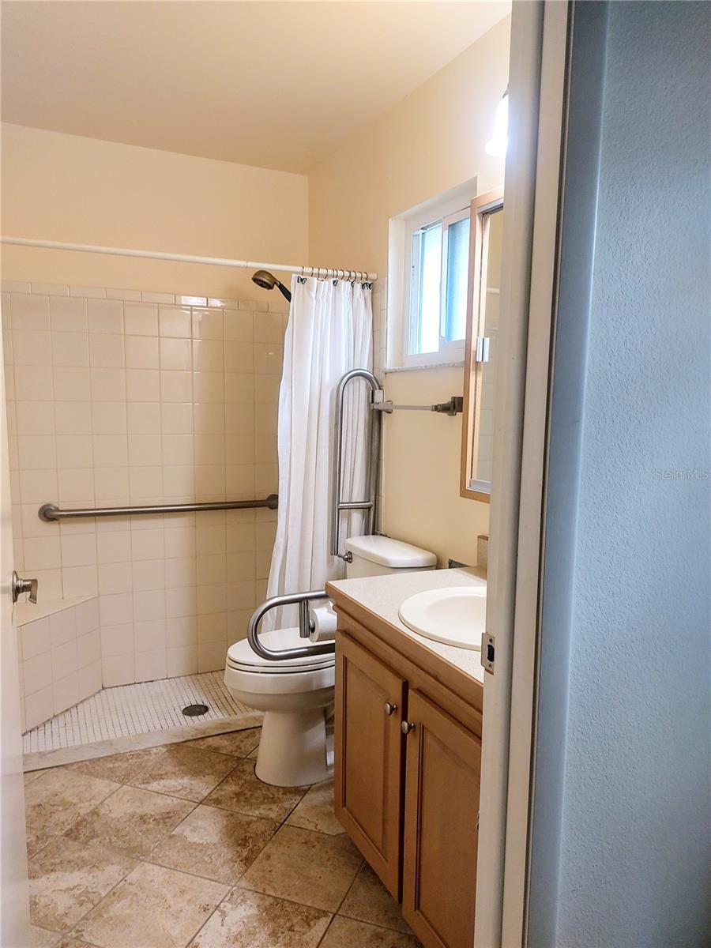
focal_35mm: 24
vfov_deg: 71.6
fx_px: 657
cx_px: 356
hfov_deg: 56.8
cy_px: 474
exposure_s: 1/60
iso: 100
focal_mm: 5.23
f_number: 1.8
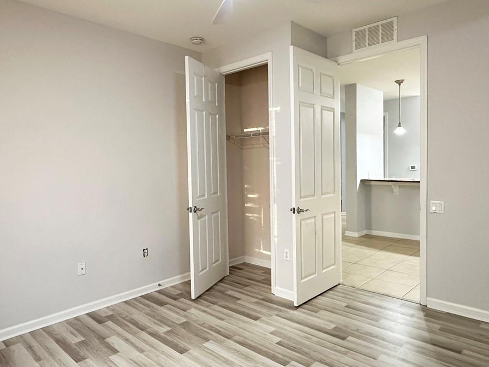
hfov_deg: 69.3
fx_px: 353
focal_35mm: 25
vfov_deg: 54.9
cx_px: 231
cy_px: 179
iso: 250
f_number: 2.2
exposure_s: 1/60
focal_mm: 2.22
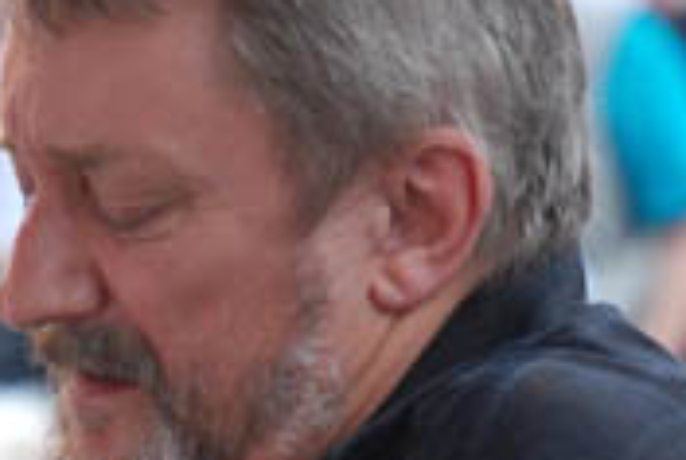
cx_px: 179
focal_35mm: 574
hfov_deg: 3.6
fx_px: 10964
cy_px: 361
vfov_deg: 2.4
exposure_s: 1/40
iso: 1250
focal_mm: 135
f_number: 5.6
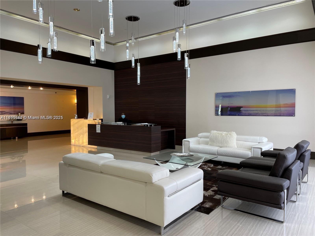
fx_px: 237
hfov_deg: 67.3
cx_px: 158
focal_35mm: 26
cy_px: 118
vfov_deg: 53.1
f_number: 1.6
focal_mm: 4.2
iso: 64
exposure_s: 1/60
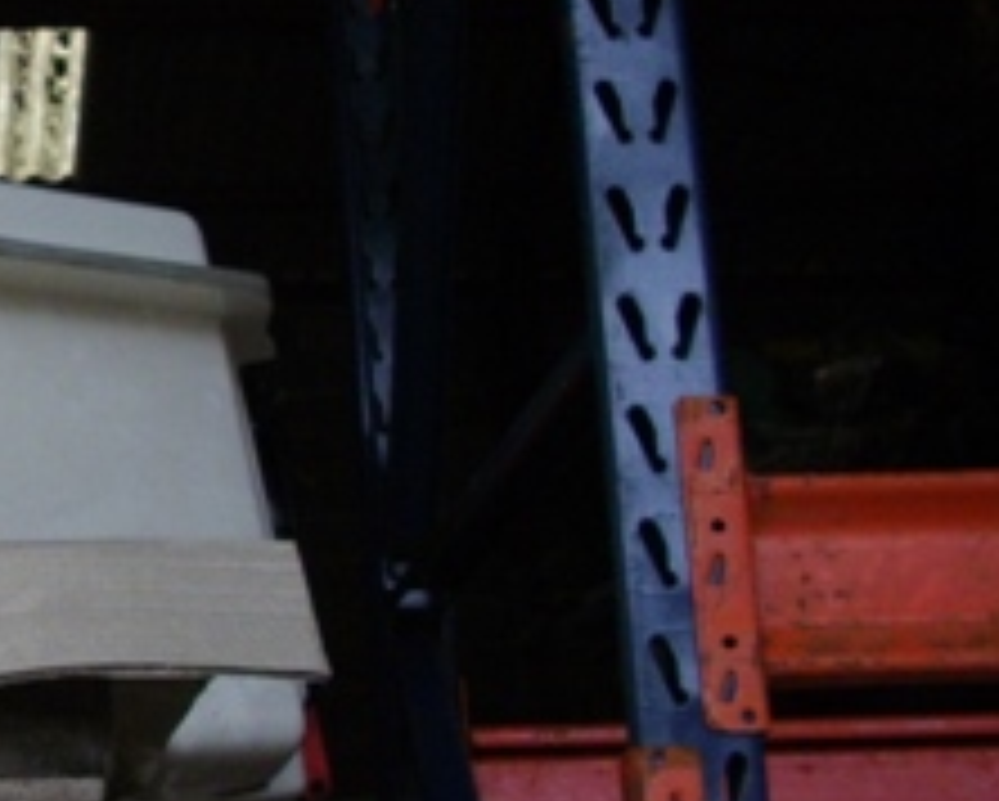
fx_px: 3078
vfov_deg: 14.8
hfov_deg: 17.0
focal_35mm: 104
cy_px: 243
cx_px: -405
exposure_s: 1/80
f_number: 2.8
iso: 200
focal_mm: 6.2
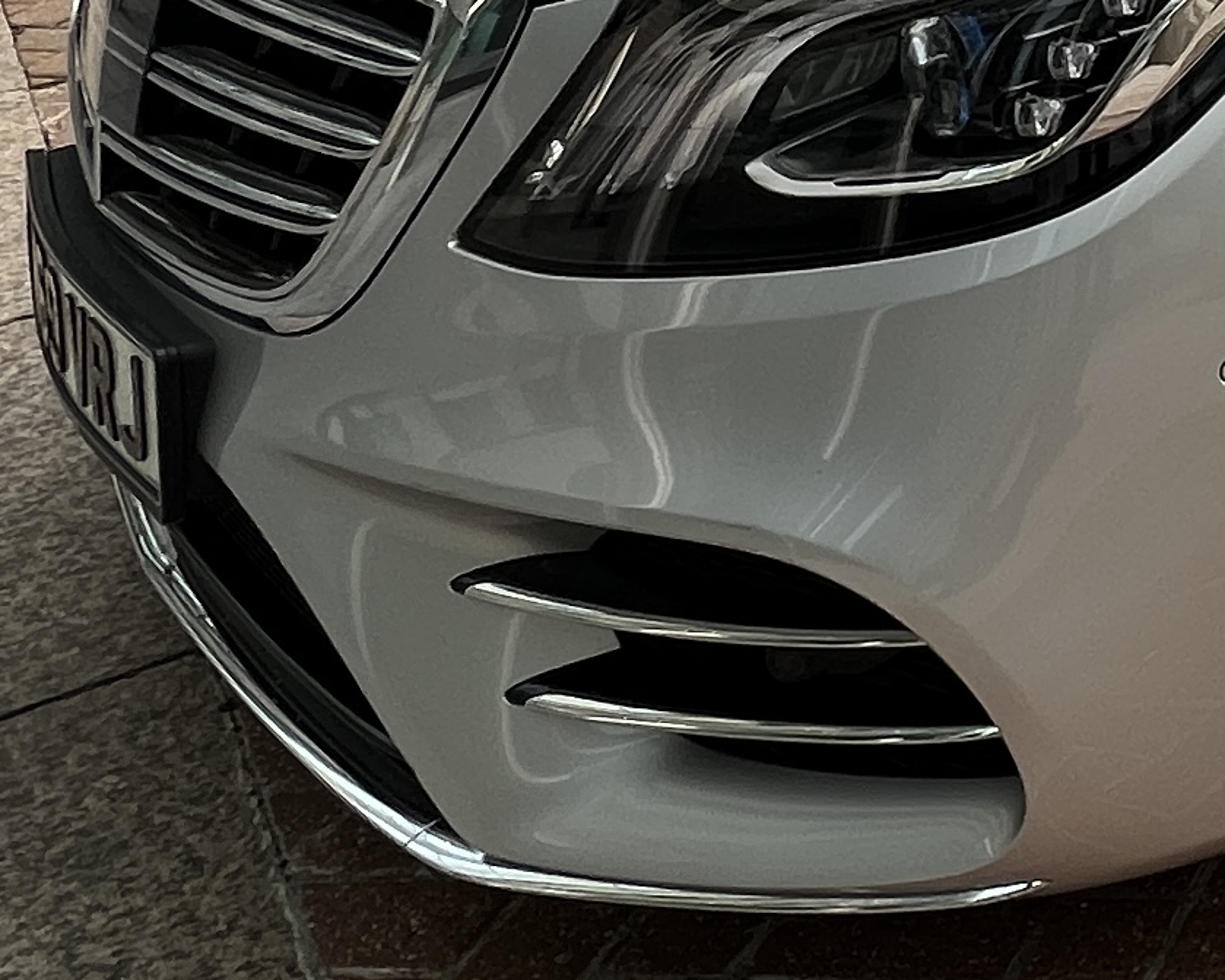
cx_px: 1956
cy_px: -342
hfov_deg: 23.2
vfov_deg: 22.1
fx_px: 2211
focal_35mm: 61
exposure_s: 1/202
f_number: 1.8
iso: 32
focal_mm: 1.57
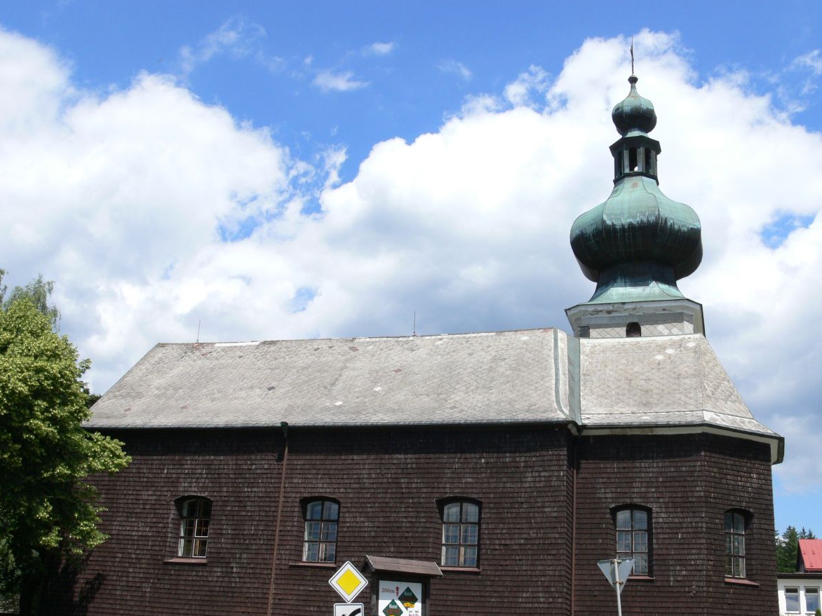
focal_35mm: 39
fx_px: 926
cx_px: 452
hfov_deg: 47.8
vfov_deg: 36.8
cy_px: 338
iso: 100
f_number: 6.3
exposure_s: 1/400
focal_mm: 7.4
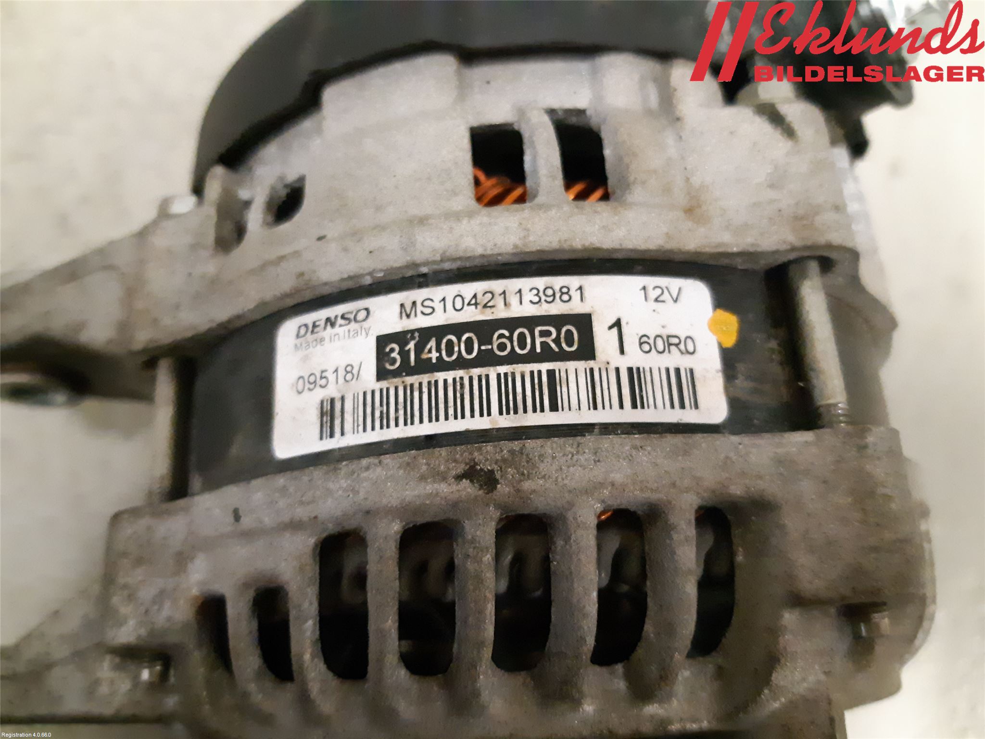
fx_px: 740
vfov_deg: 53.1
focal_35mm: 26
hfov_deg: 67.3
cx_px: 492
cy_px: 370
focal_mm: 3.93
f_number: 1.7
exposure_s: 1/100
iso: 800
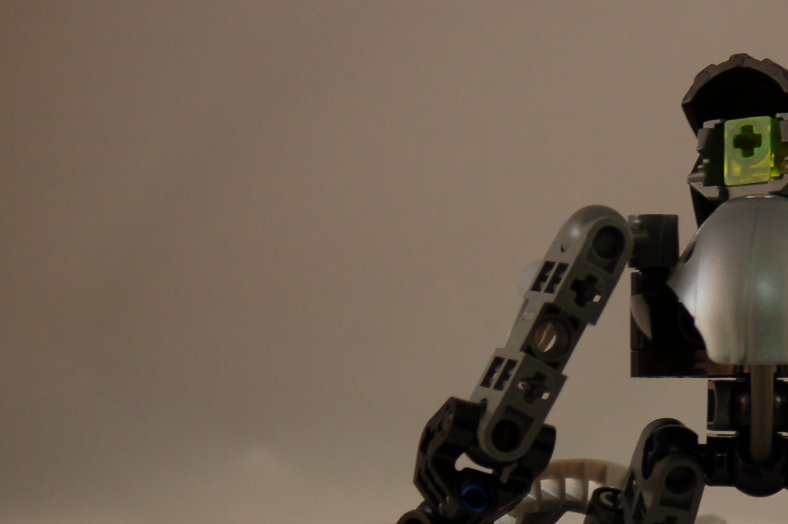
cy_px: 434
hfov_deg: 8.3
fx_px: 5381
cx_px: 741
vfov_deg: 5.6
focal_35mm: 246
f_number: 5.6
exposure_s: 1/25
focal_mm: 80
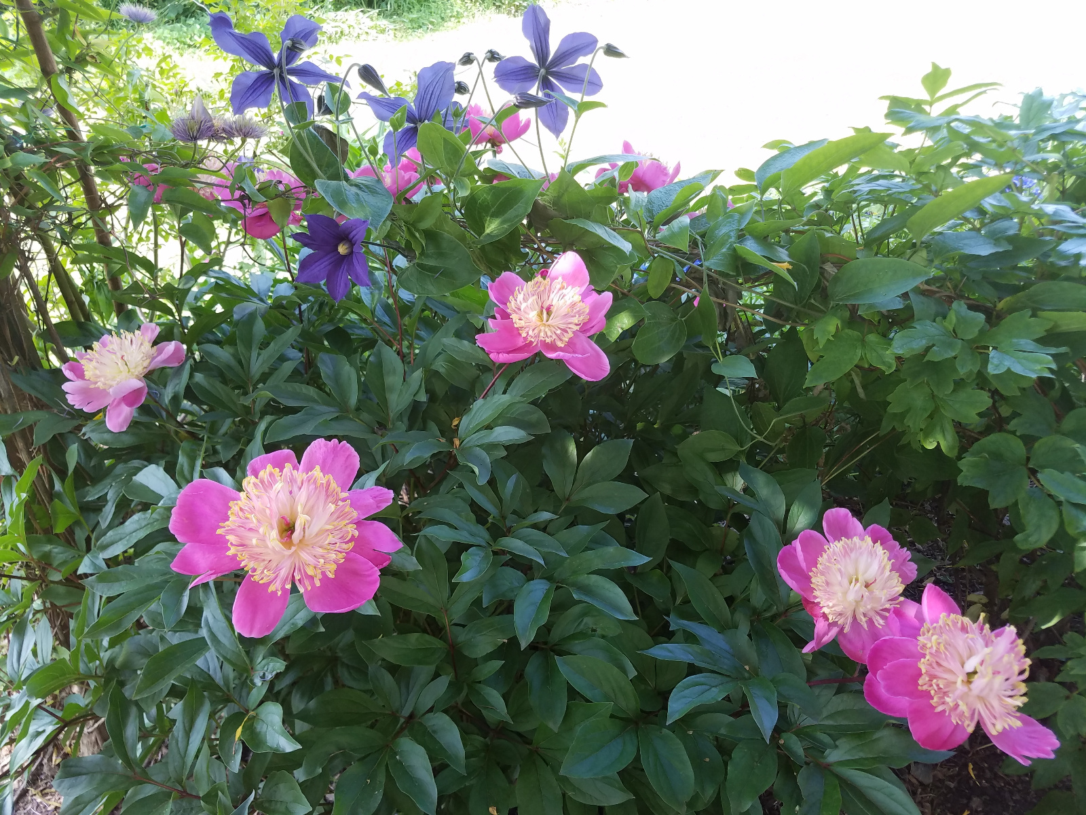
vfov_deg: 53.1
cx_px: 543
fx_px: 816
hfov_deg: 67.3
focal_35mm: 26
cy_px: 408
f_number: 1.7
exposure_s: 1/120
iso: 64
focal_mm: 4.2
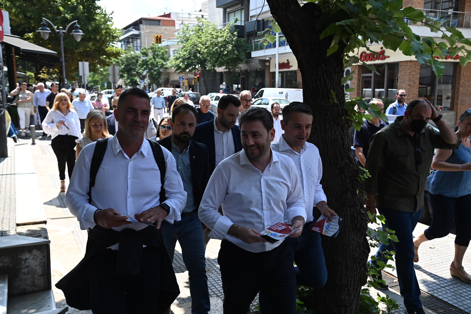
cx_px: 236
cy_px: 157
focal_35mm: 35
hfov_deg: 54.4
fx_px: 458
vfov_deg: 37.9
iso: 1600
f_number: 4.5
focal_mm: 35
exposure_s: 1/4000
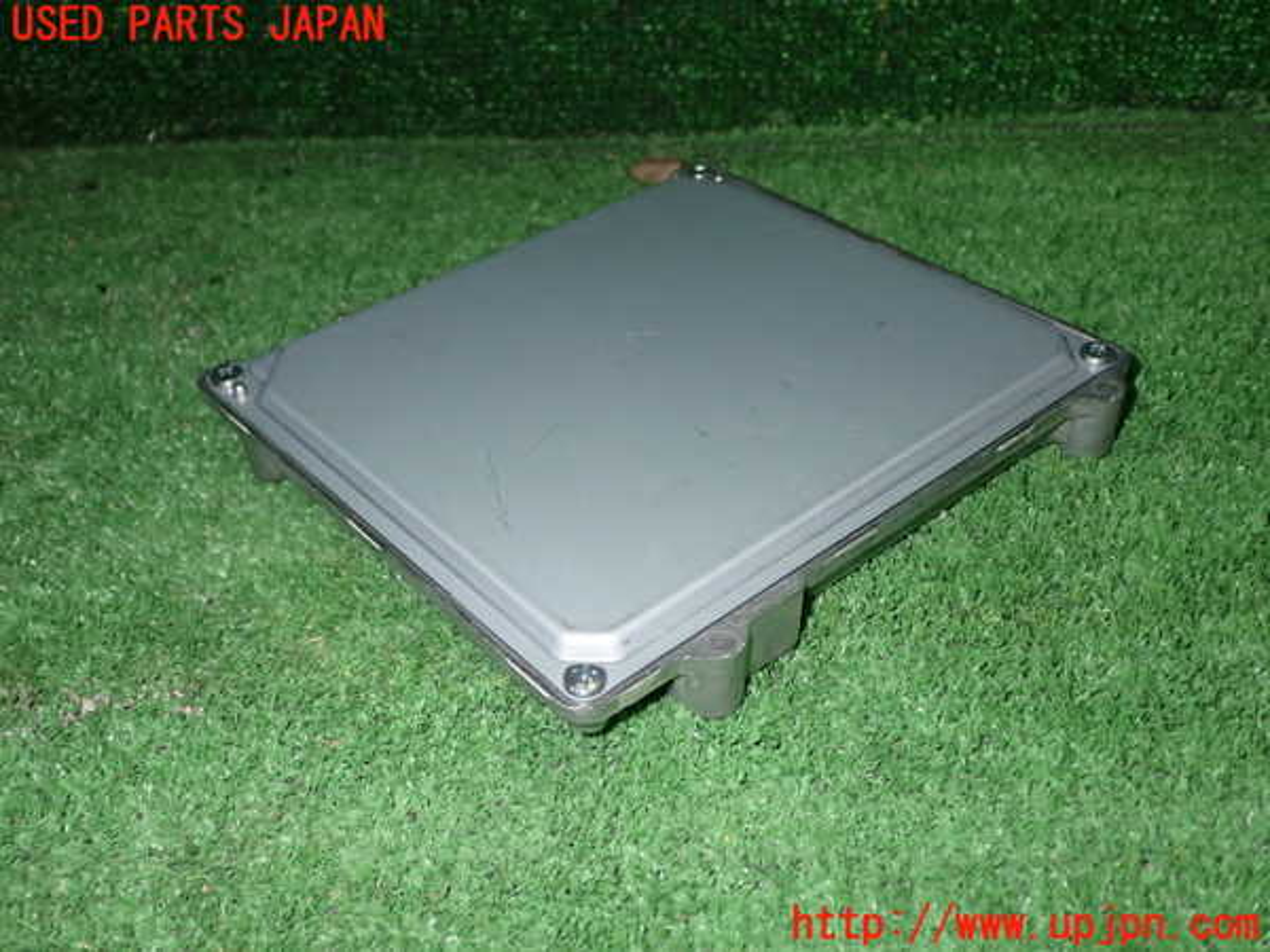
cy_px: 476
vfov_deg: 37.7
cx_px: 635
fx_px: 1394
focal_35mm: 38
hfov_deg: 49.0
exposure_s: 1/40
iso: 400
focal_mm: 6.83
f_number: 8
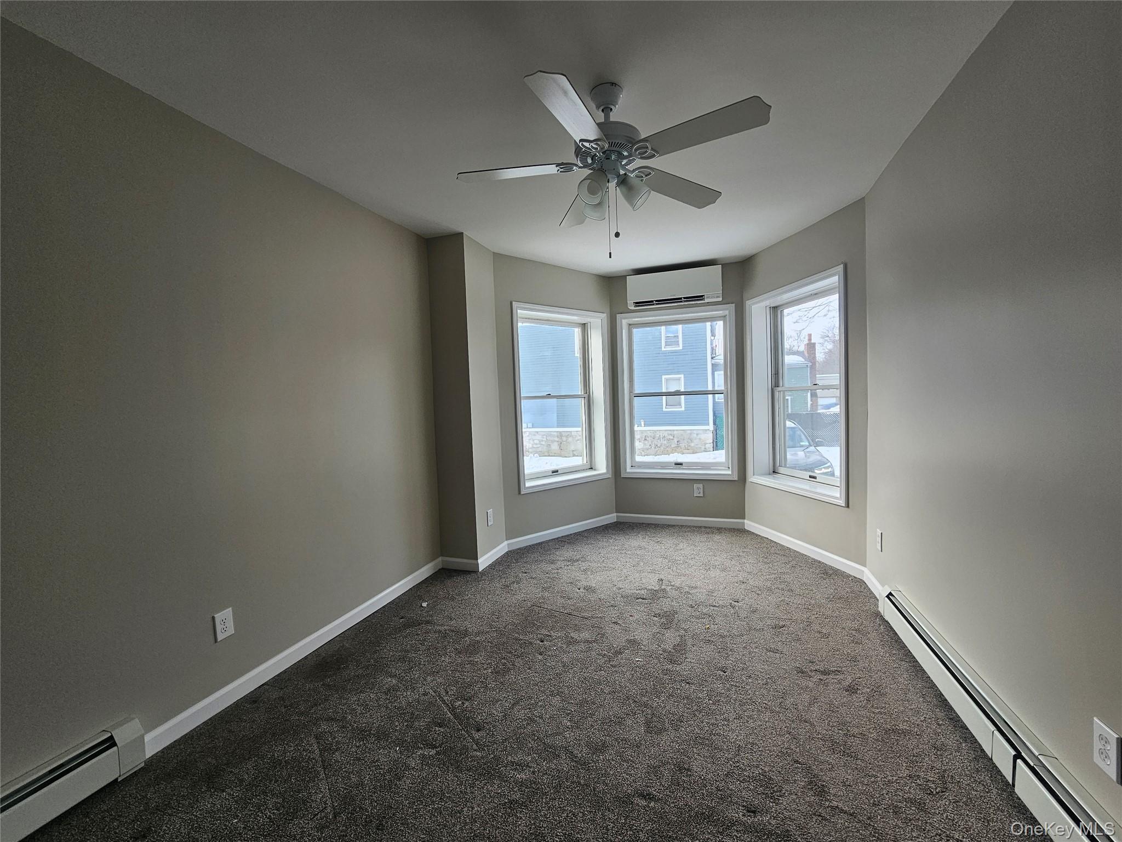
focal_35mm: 13
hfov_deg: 106.2
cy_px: 421
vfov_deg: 89.9
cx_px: 561
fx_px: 421
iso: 50
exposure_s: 1/120
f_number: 2.2
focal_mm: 2.2
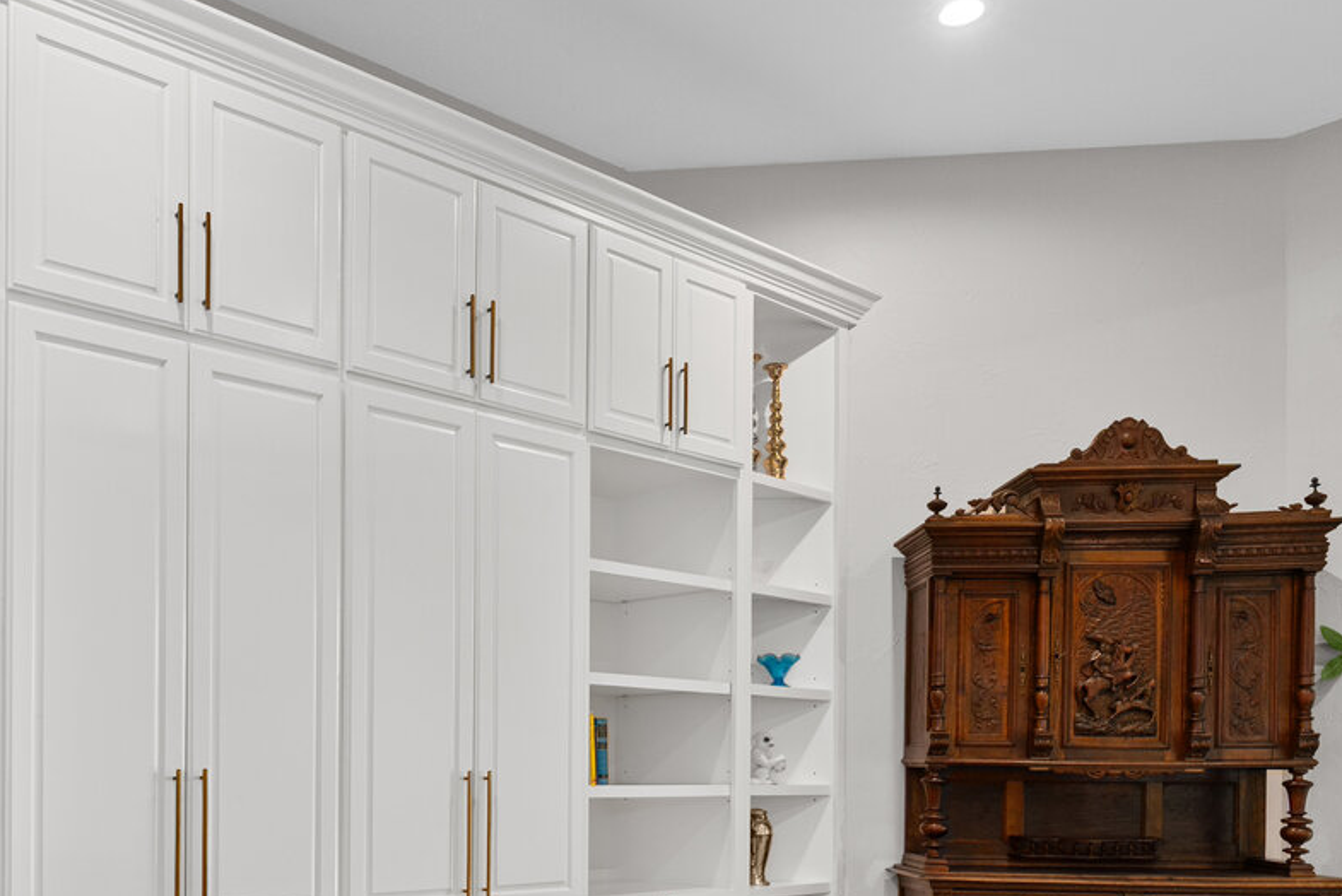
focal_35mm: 33
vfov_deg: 37.6
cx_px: 409
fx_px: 1231
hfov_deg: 55.5
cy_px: 788
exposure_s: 1/2
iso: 320
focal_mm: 16
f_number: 7.1
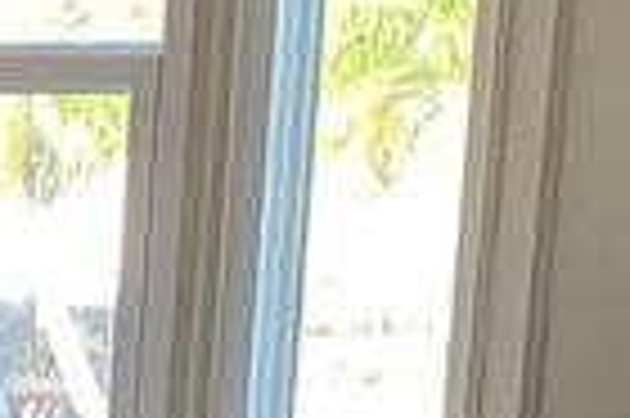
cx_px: -590
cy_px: 1061
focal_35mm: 198
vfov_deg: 6.5
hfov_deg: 9.7
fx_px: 3461
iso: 80
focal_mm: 4.25
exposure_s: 1/60
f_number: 1.8
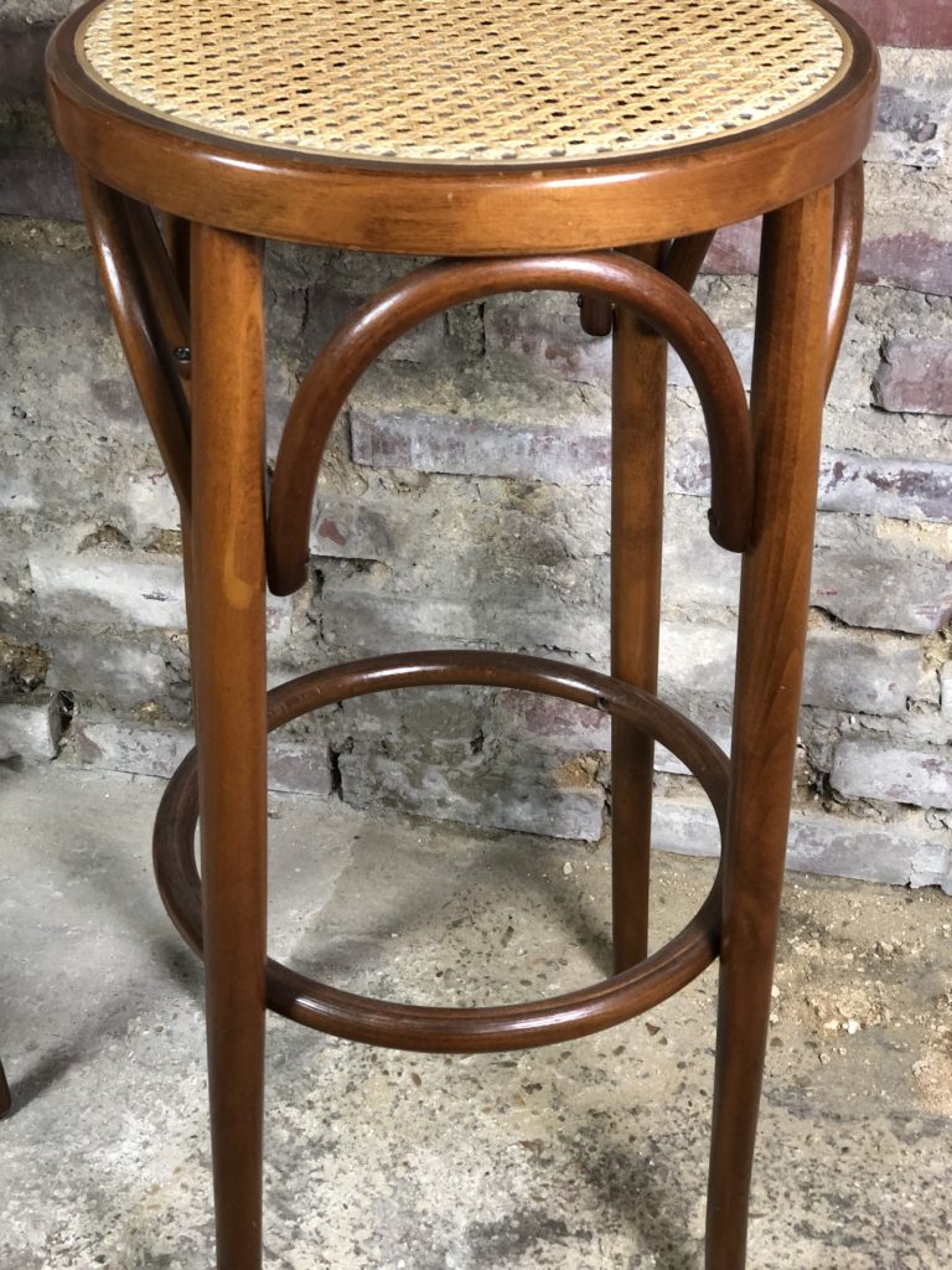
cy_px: 635
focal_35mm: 52
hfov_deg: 28.0
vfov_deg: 36.8
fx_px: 1907
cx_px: 476
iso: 125
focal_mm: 6
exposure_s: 1/25
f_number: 2.4
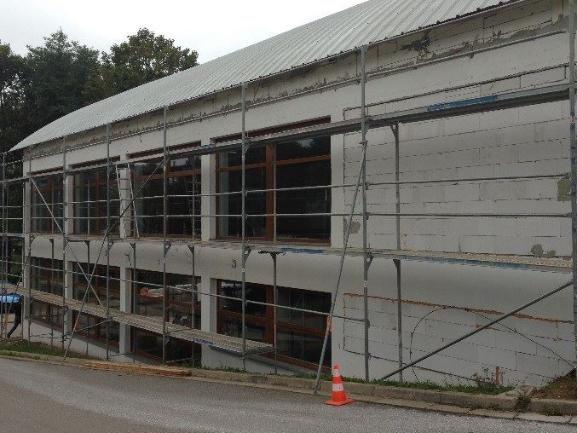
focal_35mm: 39
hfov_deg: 47.9
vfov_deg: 36.8
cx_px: 293
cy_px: 212
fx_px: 650
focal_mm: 4.12
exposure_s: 1/287
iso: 50
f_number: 2.4
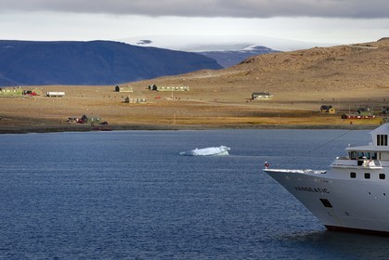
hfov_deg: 12.1
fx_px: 1838
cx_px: 194
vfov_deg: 8.1
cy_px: 130
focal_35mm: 170
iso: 200
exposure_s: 1/320
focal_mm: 170
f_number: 11
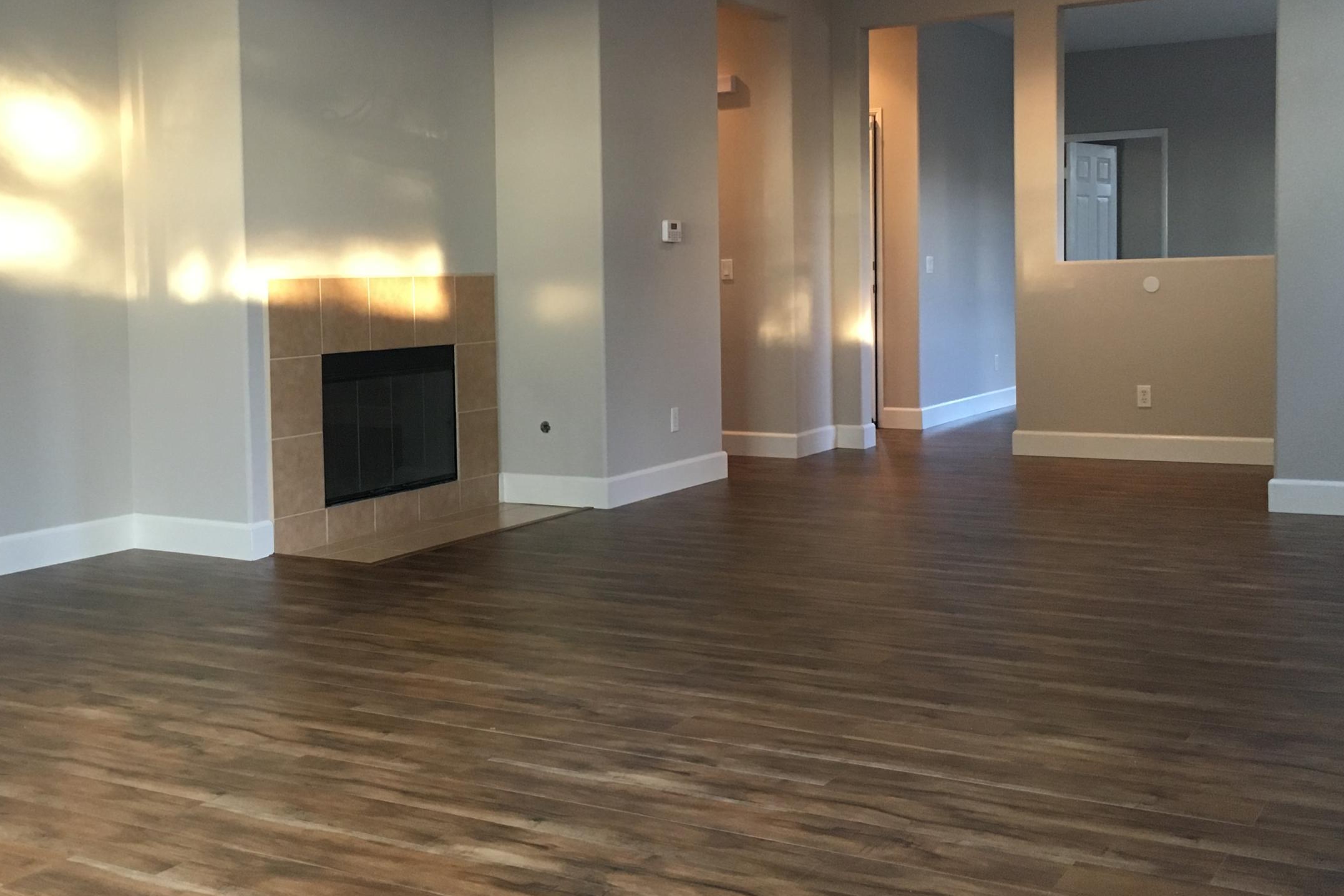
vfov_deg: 31.8
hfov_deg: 46.3
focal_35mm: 42
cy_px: 341
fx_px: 1568
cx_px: 572
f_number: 2.2
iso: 160
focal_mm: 4.15
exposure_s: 1/30
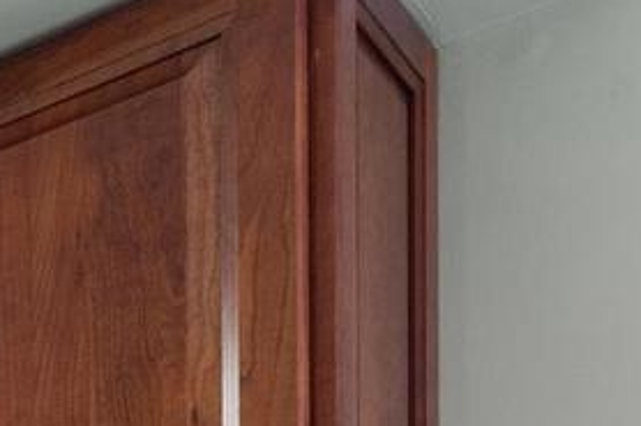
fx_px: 1566
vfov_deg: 12.5
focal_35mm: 88
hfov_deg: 14.0
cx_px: -978
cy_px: 988
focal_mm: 17
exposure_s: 1/10
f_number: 9
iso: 800
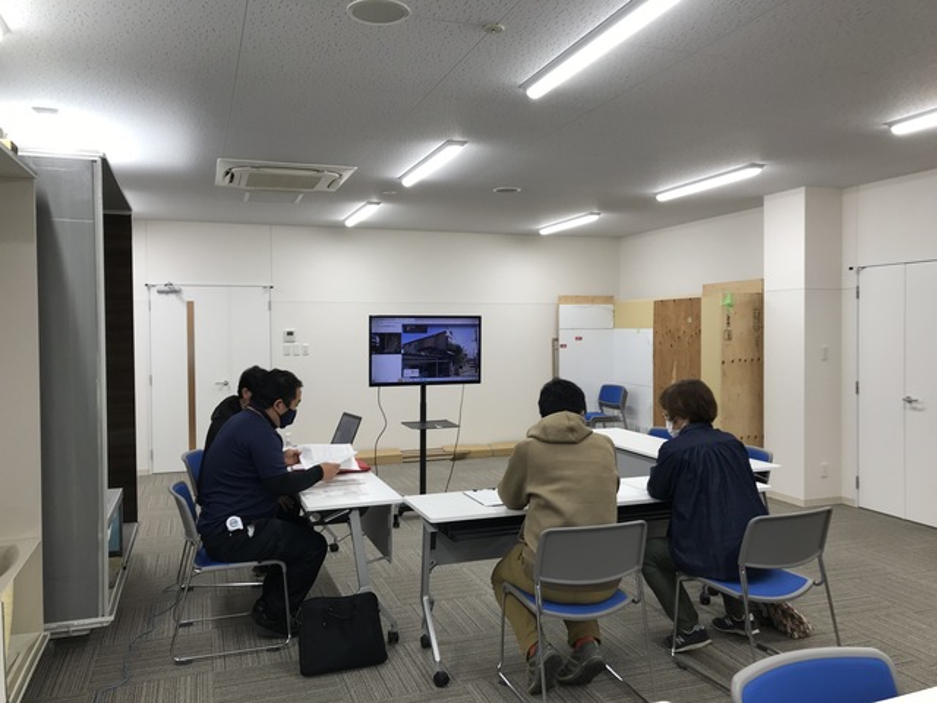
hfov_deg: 63.4
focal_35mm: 28
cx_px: 468
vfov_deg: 49.7
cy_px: 352
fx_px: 758
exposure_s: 1/50
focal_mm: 3.99
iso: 25
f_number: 1.8
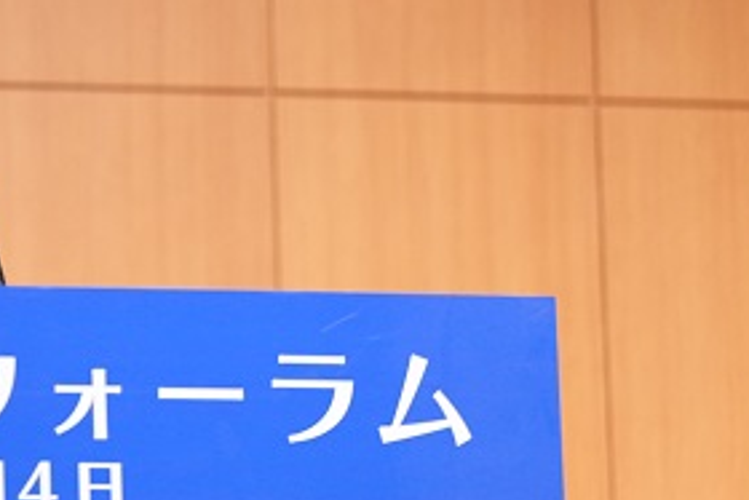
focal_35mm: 343
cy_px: -29
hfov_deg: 6.0
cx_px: -222
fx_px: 7140
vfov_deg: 4.0
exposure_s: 1/250
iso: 1600
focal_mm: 128
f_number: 2.8
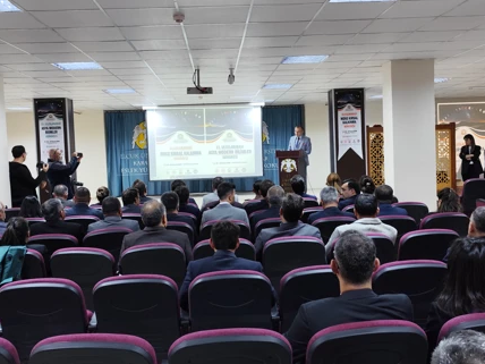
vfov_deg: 39.7
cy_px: 178
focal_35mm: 36
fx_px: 504
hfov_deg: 51.4
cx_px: 239
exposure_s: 1/33.3
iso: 250
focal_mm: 6.14
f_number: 1.65
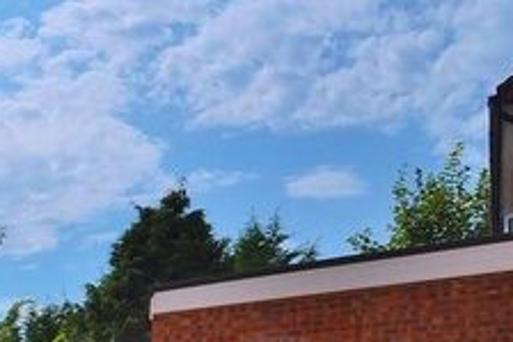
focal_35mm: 52
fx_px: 734
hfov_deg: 28.9
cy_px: 460
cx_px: -202
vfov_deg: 22.9
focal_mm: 11
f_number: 11
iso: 200
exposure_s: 1/500
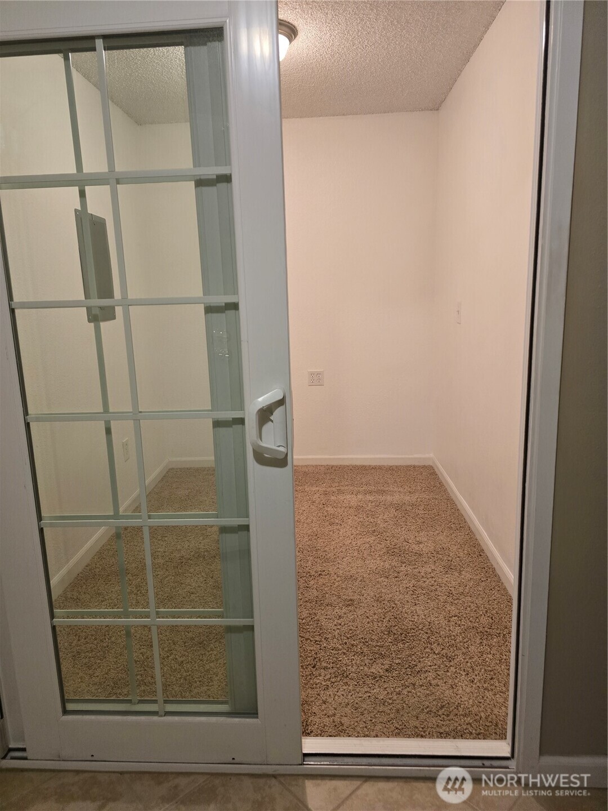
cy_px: 406
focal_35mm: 23
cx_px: 304
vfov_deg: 73.9
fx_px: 539
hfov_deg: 58.9
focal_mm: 6.3
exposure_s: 1/120
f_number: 1.7
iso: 400
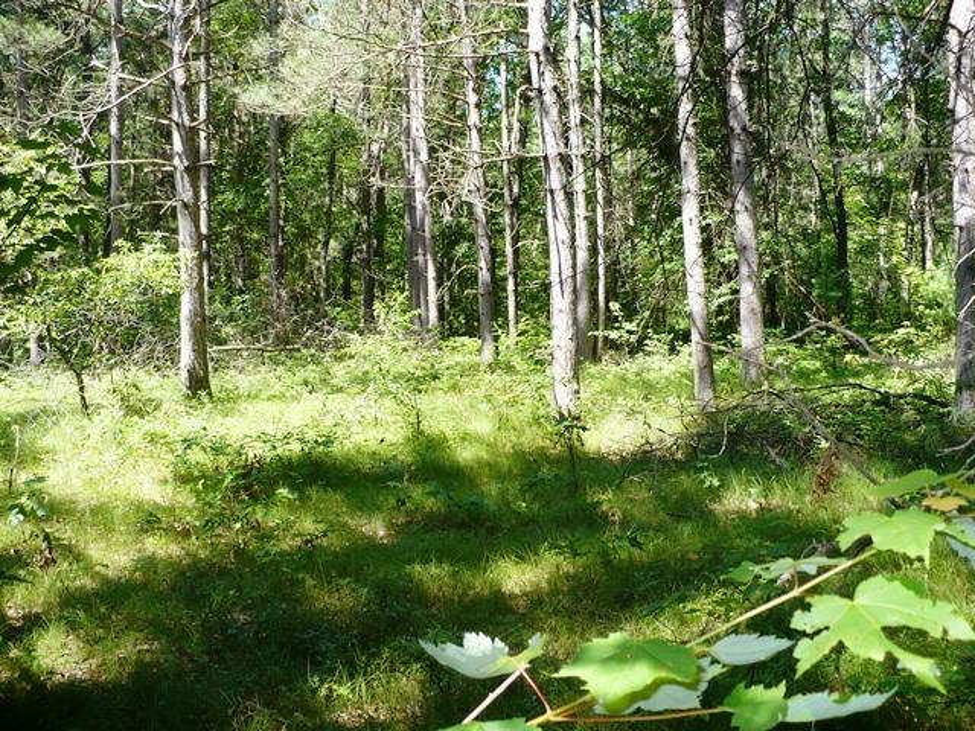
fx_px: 1042
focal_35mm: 37
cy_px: 366
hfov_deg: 50.1
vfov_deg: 38.7
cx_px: 488
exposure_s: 1/200
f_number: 2.8
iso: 100
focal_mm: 6.1
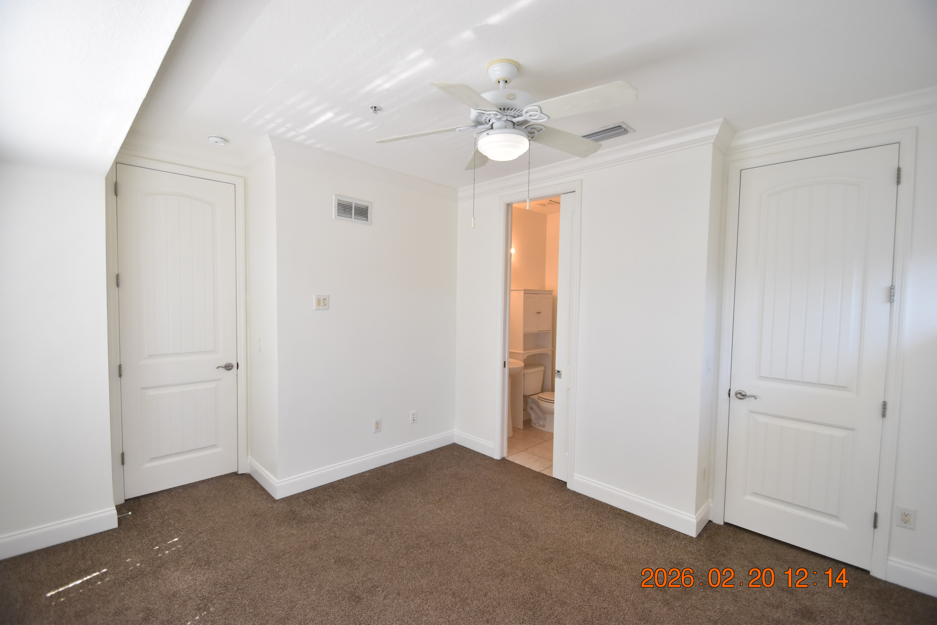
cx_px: 468
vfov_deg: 77.3
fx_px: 390
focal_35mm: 15
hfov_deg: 100.4
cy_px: 312
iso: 800
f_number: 3.5
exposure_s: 1/250
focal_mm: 10
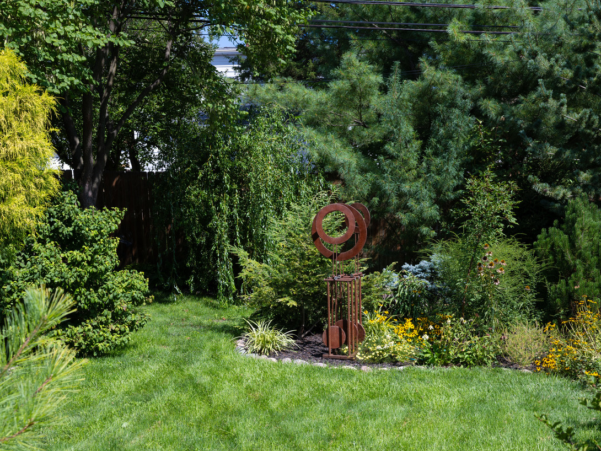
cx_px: 351
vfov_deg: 29.0
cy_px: 281
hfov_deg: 38.1
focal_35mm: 50
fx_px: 868
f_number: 8
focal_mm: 35
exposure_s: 1/160
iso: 90
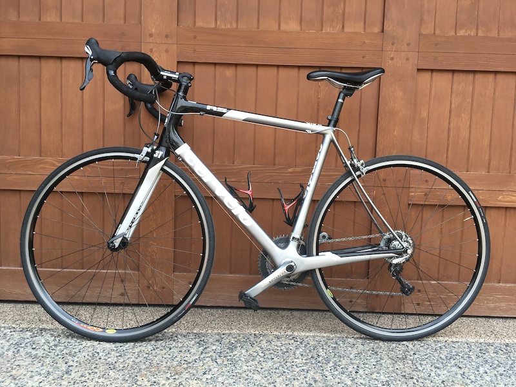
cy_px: 194
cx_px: 258
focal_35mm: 29
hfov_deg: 61.7
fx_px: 432
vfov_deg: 48.2
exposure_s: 1/120
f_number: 2.2
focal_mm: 4.15
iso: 25
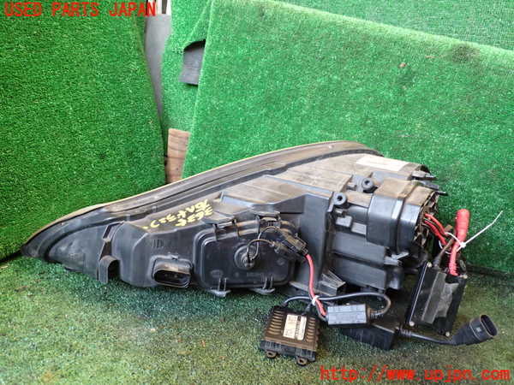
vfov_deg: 46.8
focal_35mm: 30
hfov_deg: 60.0
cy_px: 192
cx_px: 257
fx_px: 445
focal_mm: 5.4
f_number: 2.3
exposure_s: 1/30
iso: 250
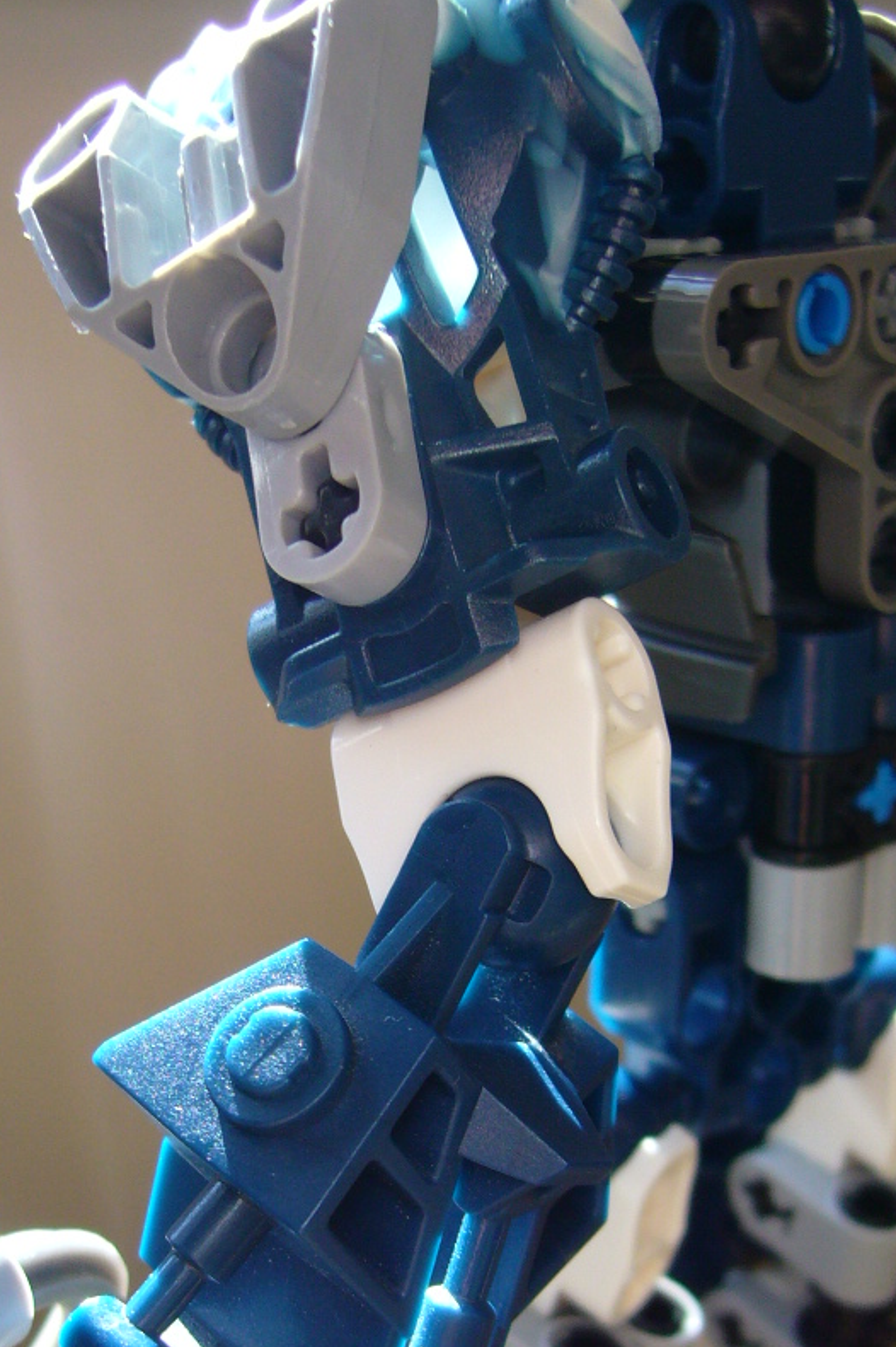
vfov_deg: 33.4
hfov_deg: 22.9
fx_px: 2204
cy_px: 968
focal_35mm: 59
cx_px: 356
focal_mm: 5.8
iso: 100
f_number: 2.8
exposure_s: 1/125
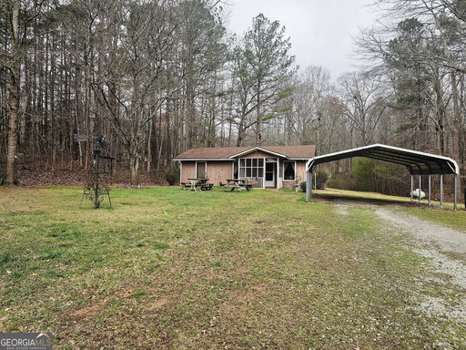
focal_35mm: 23
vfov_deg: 58.9
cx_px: 233
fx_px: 310
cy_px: 175
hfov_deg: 73.9
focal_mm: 6.3
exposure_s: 1/370
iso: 10
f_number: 1.7
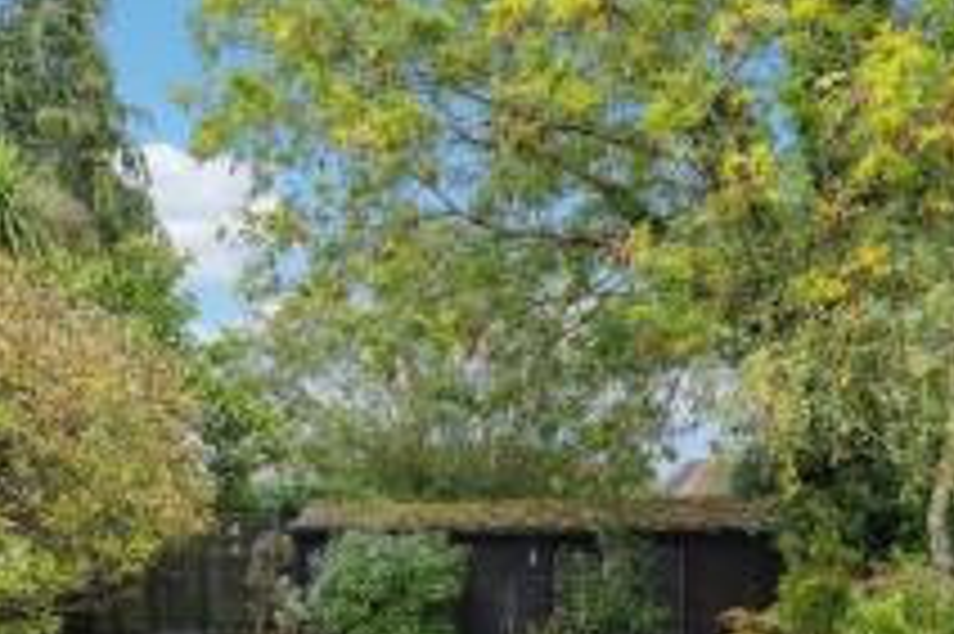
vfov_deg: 34.2
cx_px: 482
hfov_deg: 53.2
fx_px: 953
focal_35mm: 36
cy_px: 600
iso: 320
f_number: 5.6
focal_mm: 16
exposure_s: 1/100
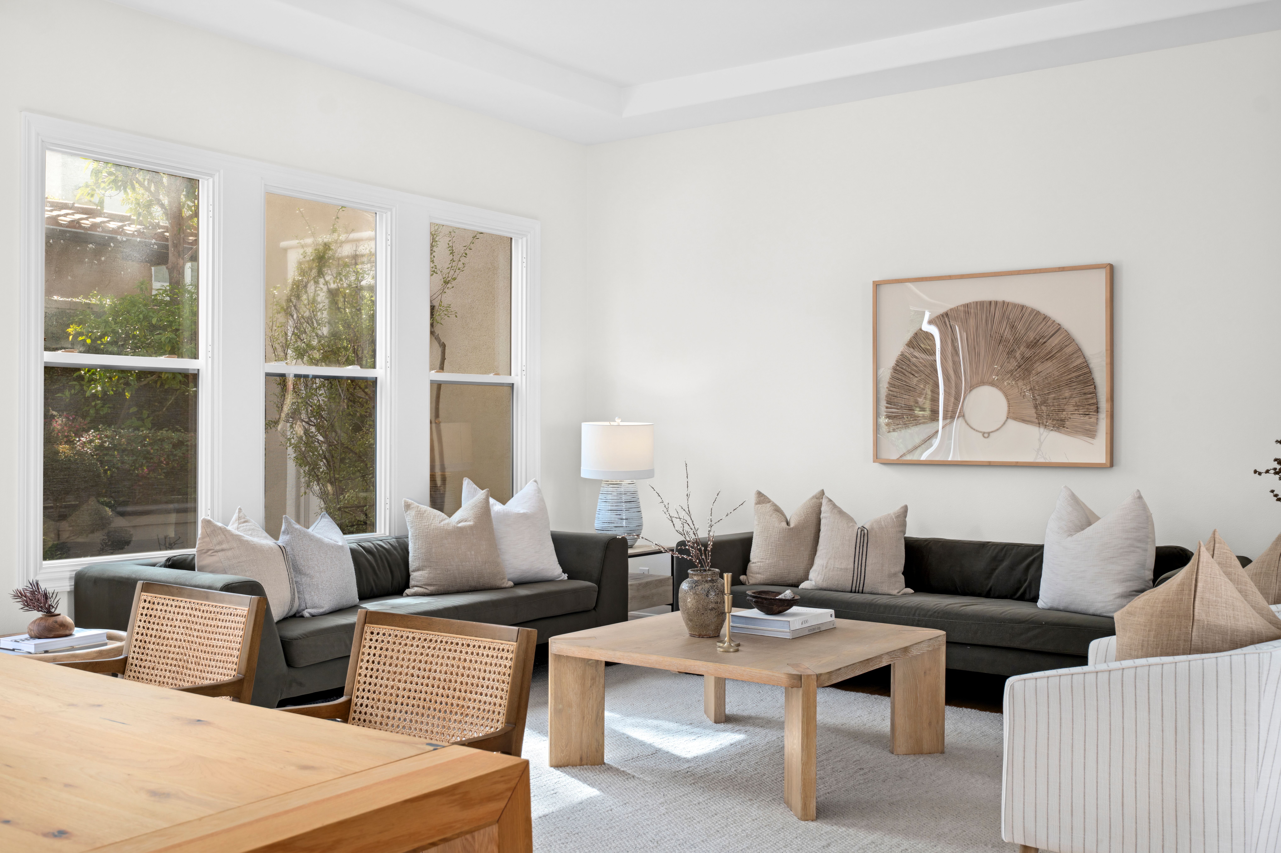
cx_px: 640
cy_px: 426
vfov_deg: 37.8
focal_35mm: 35
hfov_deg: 54.4
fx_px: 1245
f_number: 9
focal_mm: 35
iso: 100
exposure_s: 1/15
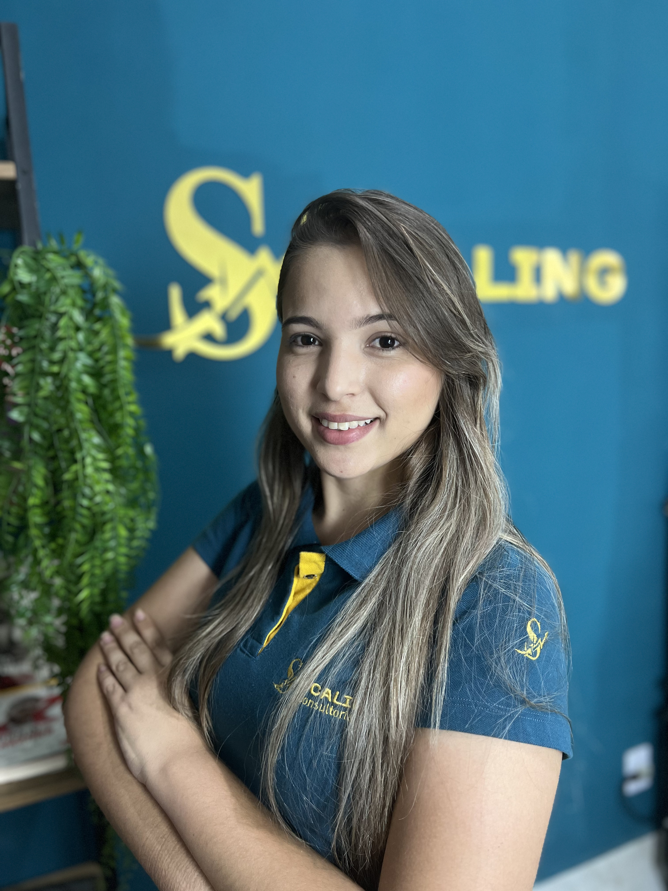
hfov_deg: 53.1
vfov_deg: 67.3
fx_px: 669
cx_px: 334
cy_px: 446
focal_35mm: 26
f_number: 1.5
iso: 320
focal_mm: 5.7
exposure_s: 1/60
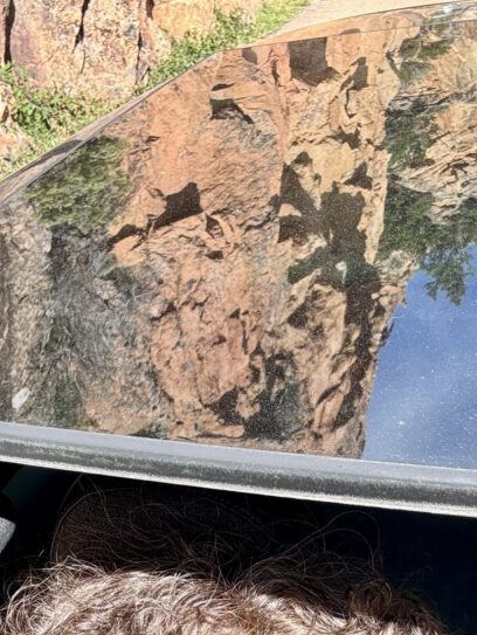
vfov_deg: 34.5
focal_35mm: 53
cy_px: 551
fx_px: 973
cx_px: 262
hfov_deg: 27.5
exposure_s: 1/268
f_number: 1.9
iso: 25
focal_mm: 2.69
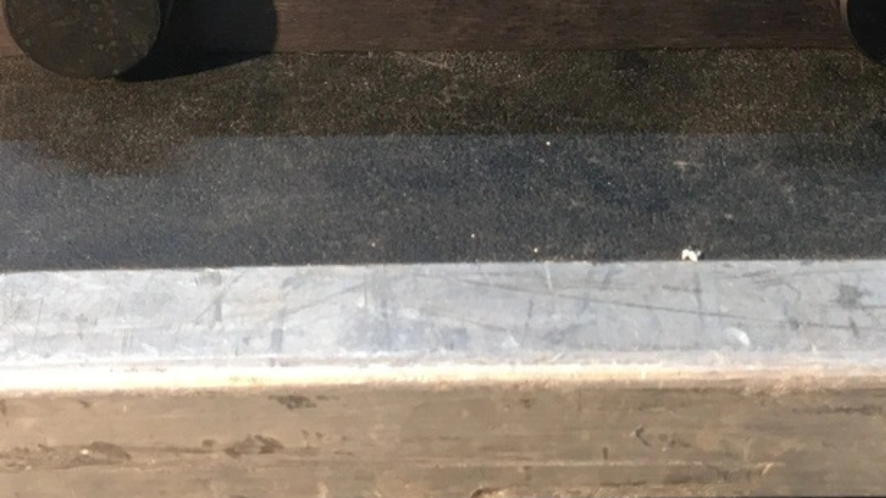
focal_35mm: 74
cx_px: 478
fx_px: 1739
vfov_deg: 15.7
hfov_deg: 28.6
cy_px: -115
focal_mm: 4.15
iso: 100
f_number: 2.2
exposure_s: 1/33
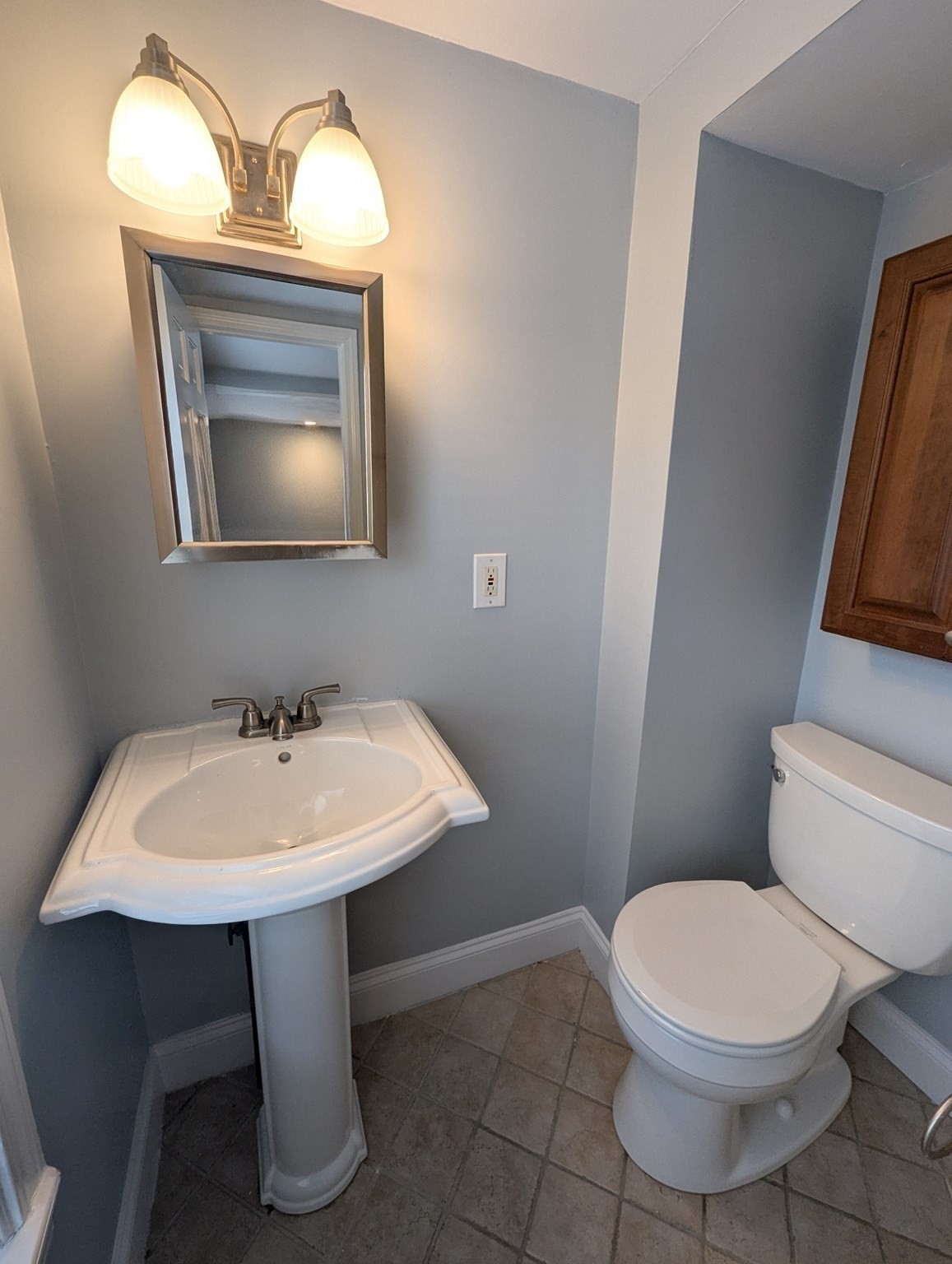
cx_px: 476
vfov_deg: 106.1
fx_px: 475
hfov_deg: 90.1
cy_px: 632
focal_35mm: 13
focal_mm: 1.95
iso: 51
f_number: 2.2
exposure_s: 1/60
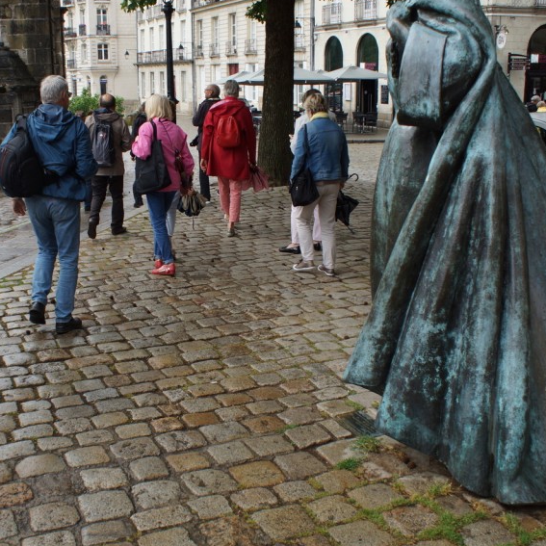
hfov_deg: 36.5
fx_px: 821
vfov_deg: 36.8
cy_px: 260
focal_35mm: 46
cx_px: 198
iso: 100
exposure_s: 1/250
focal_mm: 20
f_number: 4.5
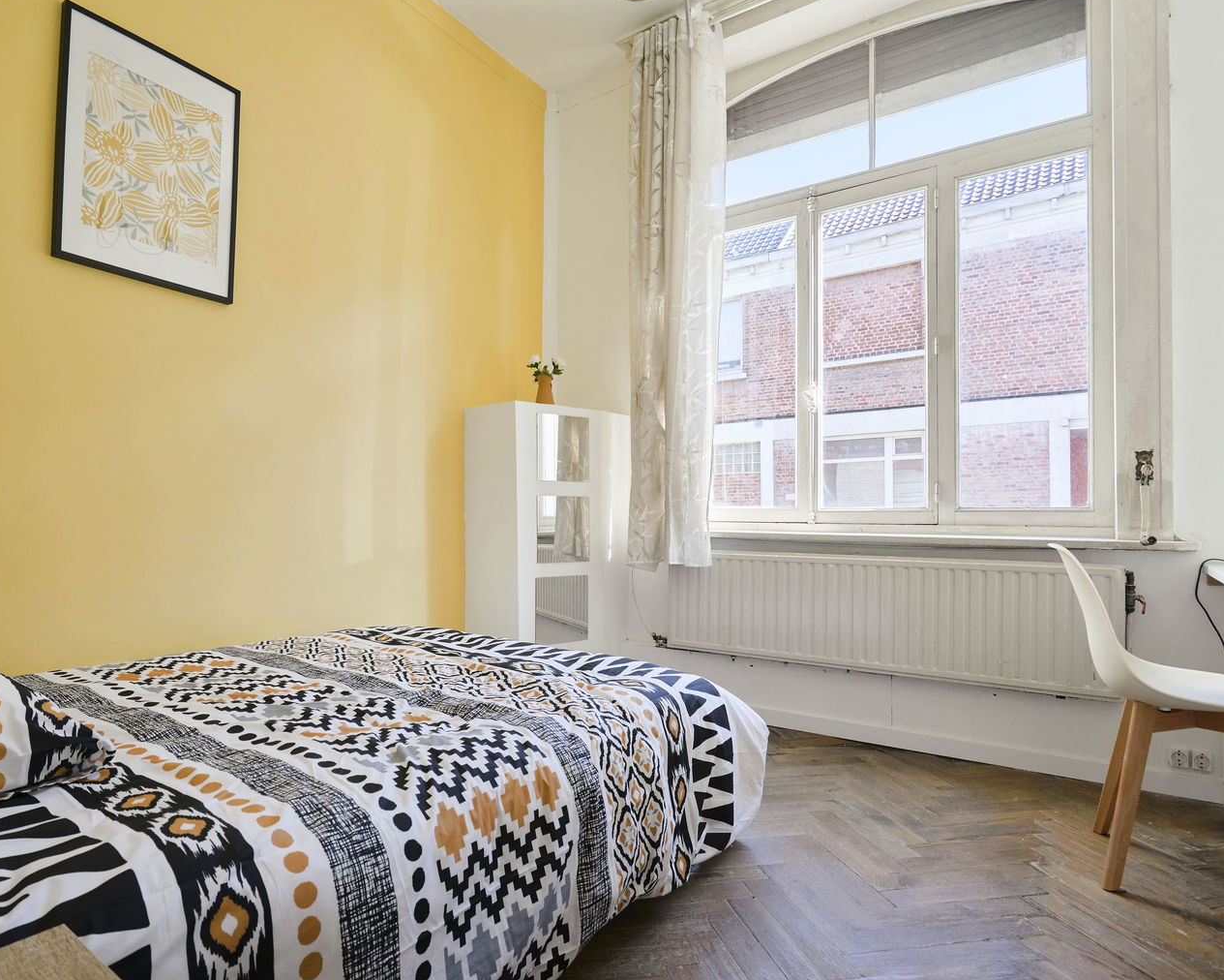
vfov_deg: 70.8
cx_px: 552
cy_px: 506
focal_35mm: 19
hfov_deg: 83.0
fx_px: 688
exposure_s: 1/80
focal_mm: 16
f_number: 7.1
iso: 400
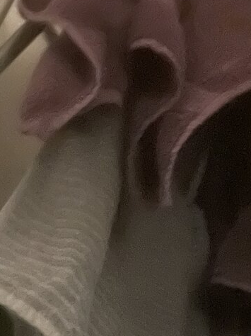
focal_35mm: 76
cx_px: 272
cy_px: 403
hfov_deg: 18.7
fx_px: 735
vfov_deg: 23.5
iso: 1600
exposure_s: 1/15
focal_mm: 2.71
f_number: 2.2
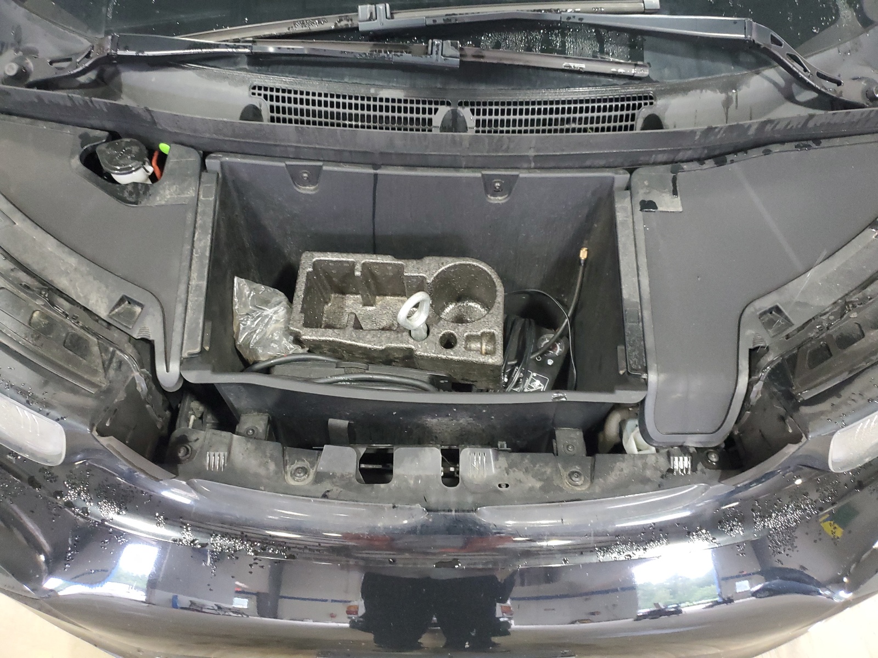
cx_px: 439
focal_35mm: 26
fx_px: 659
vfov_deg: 53.1
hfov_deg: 67.3
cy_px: 329
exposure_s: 1/20
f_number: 1.5
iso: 316
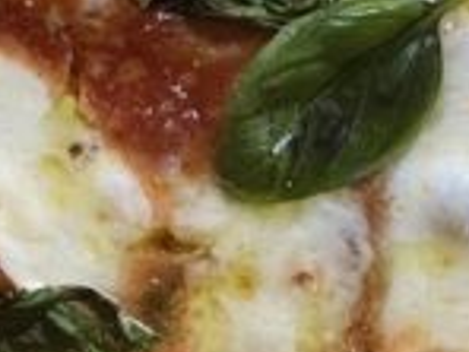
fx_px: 1910
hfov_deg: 13.9
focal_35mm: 141
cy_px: 136
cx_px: 393
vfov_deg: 10.5
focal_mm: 4.25
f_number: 1.8
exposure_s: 1/50
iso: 160
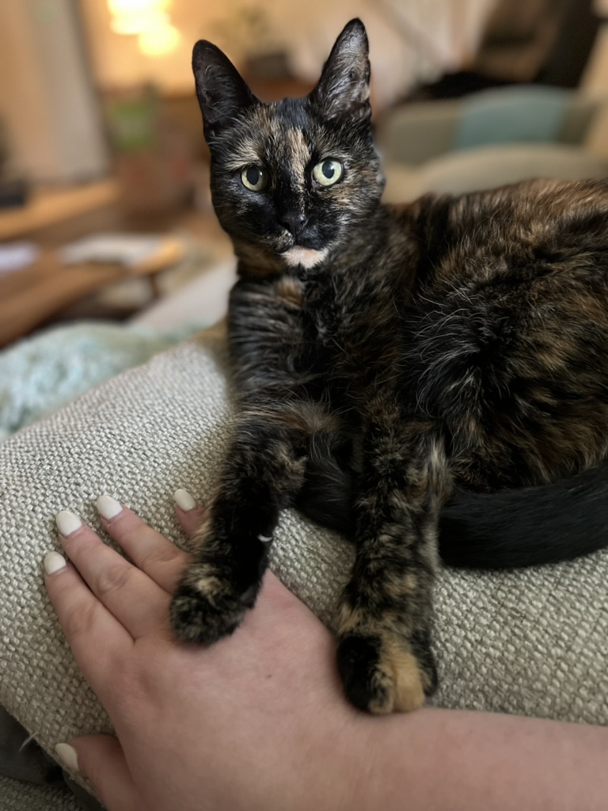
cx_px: 304
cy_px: 406
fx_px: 609
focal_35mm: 26
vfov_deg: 67.3
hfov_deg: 53.1
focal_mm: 5.7
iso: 640
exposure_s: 1/30
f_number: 1.5
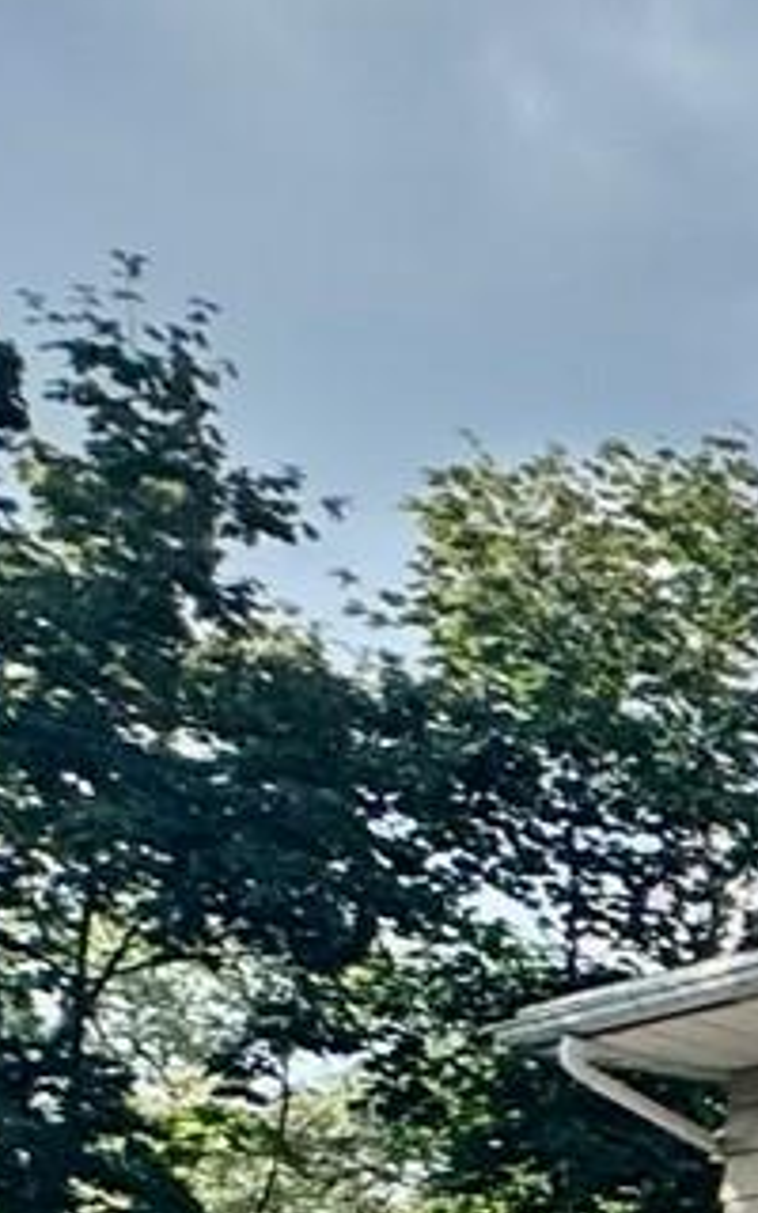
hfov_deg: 6.8
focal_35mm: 95
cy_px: 1729
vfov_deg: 19.5
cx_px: 3582
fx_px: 3140
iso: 40
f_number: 2.2
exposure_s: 1/968
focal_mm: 2.22
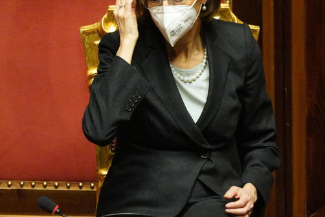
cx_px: 174
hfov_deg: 3.2
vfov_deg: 2.1
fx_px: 5833
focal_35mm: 646
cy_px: 72
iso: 12800
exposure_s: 1/160
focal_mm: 309
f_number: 5.6
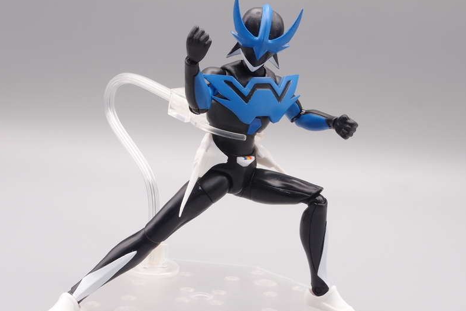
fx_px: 751
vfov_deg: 23.4
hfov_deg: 34.5
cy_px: 161
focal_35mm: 58
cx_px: 233
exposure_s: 1/5
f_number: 8
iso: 100
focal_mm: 11.84
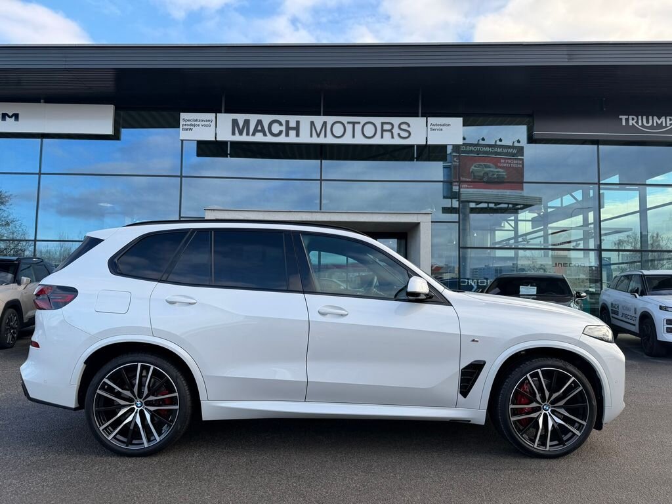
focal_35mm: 24
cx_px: 336
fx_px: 466
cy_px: 252
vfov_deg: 56.8
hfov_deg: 71.6
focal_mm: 6.76
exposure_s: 1/1046
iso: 80
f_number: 1.78
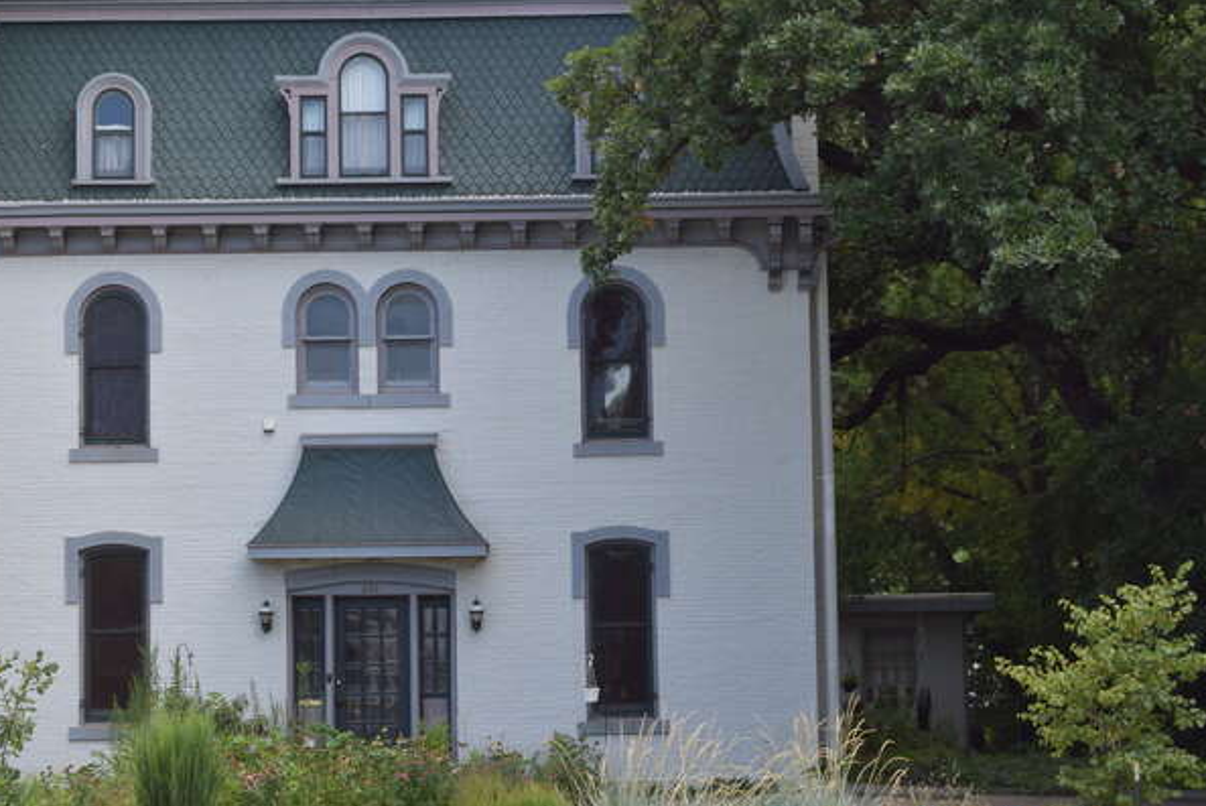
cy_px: 385
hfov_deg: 19.1
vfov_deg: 12.9
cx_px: 491
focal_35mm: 107
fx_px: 3575
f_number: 8
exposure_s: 1/250
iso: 280
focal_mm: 55
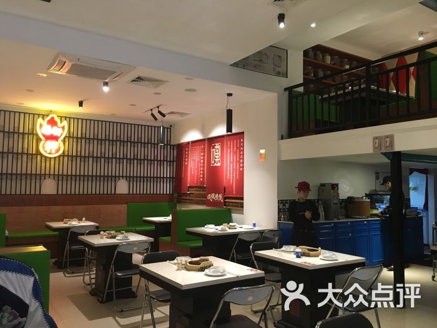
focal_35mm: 29
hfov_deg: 61.7
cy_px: 164
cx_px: 218
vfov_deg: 48.2
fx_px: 366
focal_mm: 4.15
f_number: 2.2
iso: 200
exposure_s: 1/33
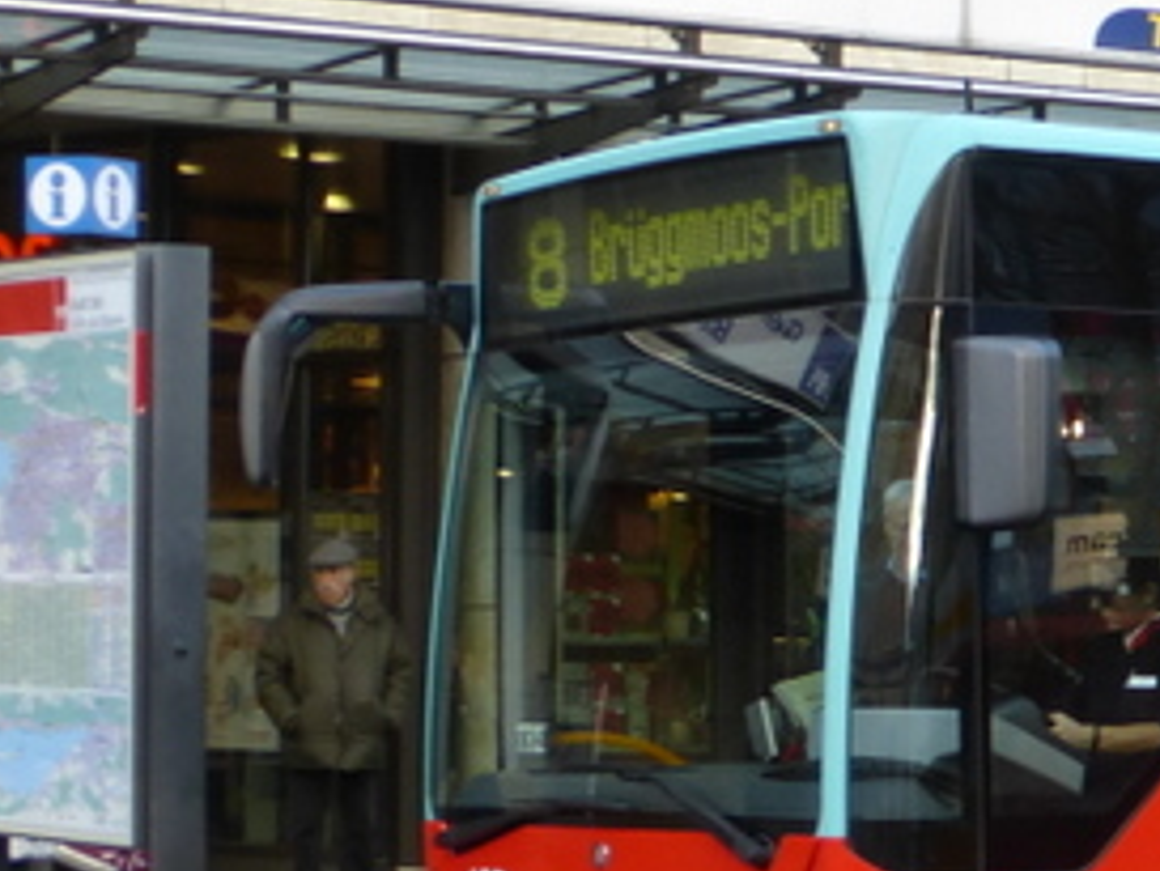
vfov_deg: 11.6
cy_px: 646
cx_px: 1810
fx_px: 4291
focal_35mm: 128
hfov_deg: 14.3
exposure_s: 1/60
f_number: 3.7
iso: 100
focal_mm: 6.1
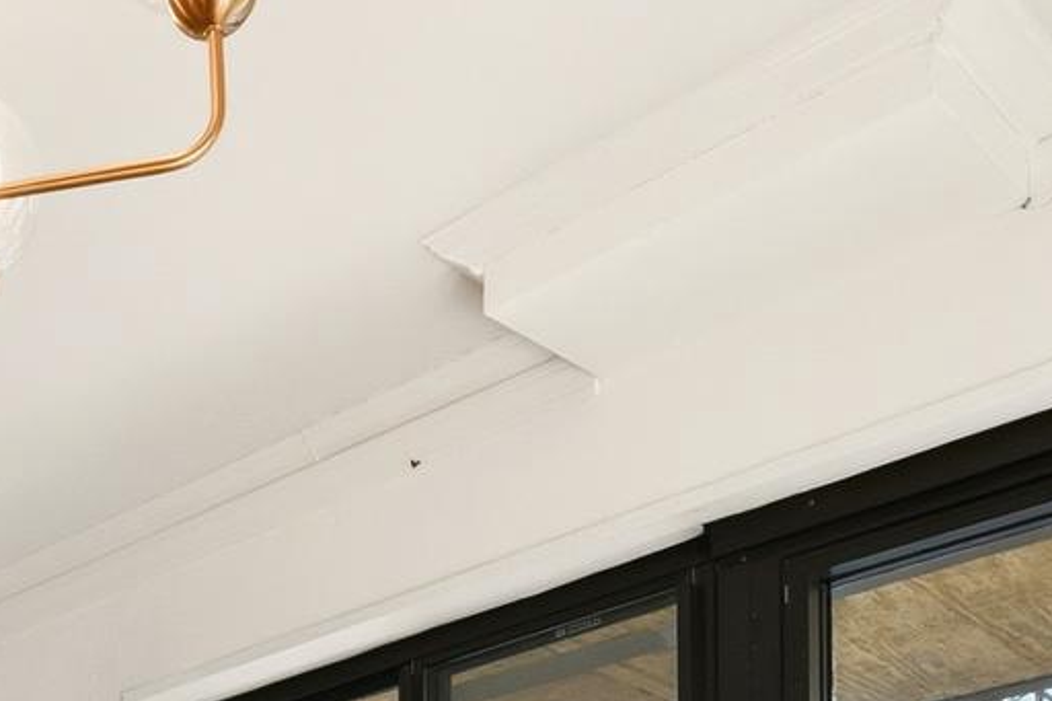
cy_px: 1288
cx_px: -208
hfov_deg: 30.4
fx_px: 1636
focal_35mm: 56
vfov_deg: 18.5
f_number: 10
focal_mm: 14
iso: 250
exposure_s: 1/200
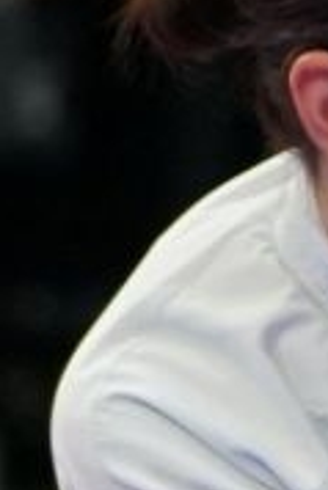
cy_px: 308
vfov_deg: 1.5
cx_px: 2164
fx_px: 19177
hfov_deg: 1.0
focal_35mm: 1406
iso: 2000
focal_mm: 93
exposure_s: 1/1000
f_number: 2.8
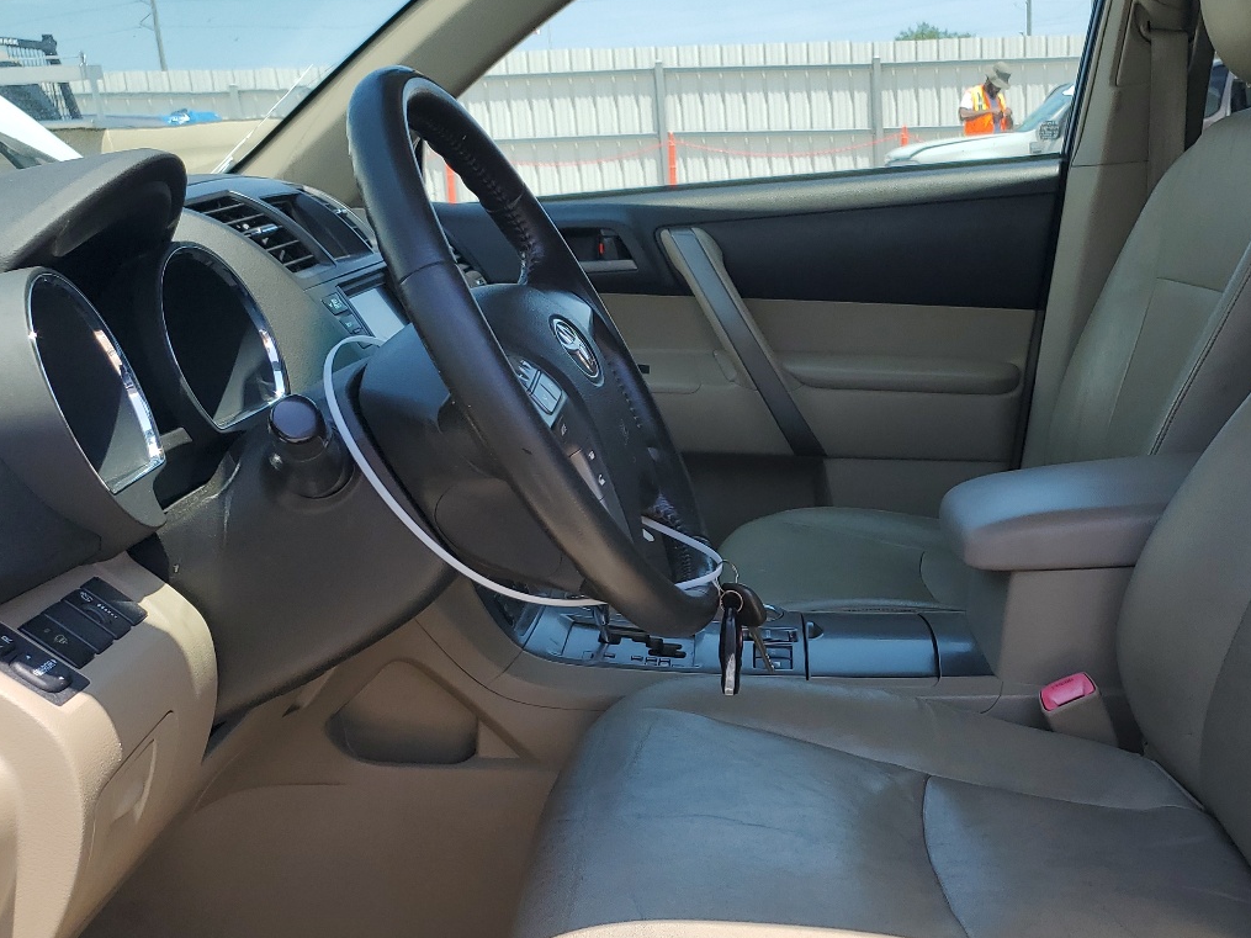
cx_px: 873
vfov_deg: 34.9
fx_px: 1482
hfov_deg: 44.8
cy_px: 593
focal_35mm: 41
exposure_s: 1/1429
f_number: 1.5
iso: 50
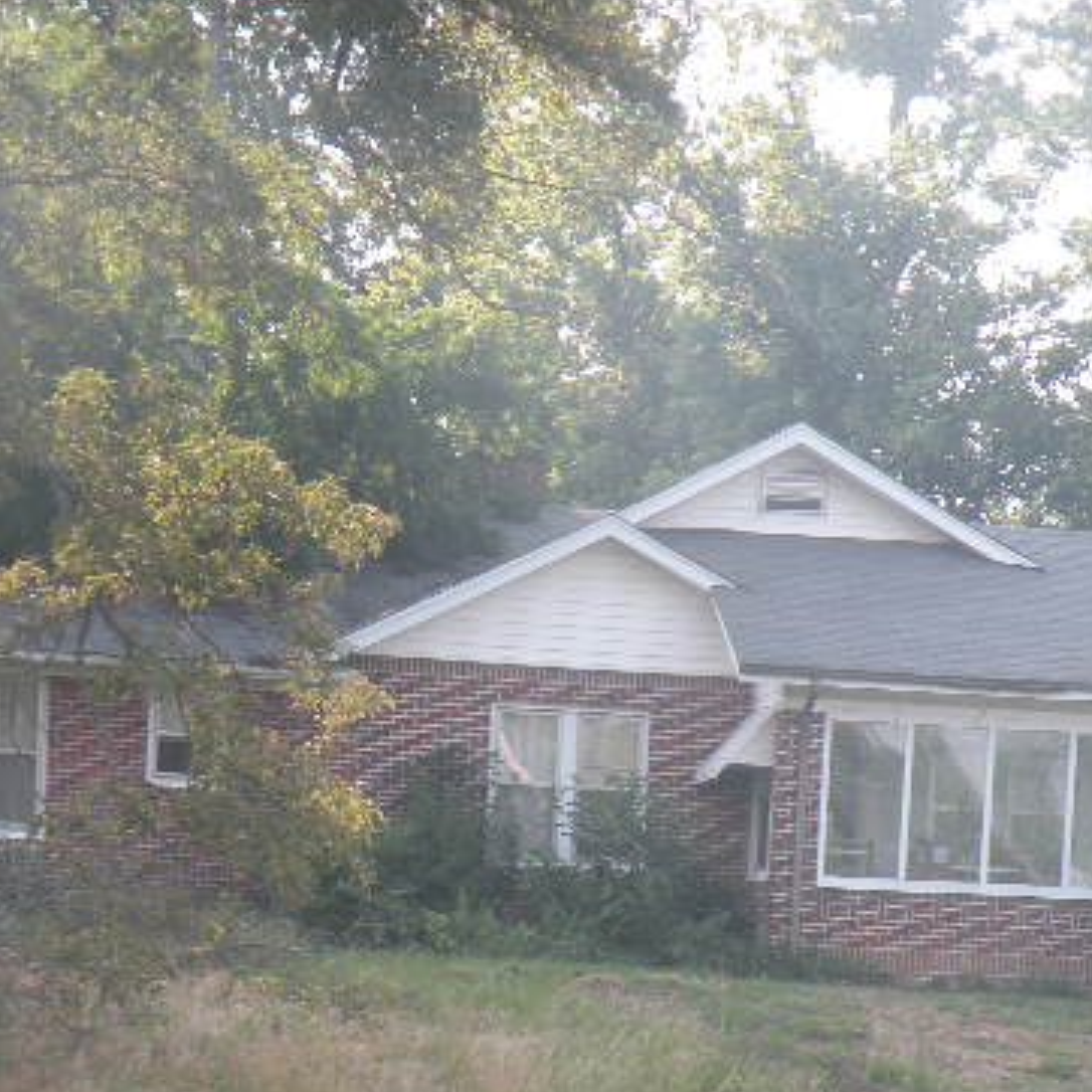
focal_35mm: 172
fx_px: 6139
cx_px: 480
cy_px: 718
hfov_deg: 10.2
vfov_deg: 10.2
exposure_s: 1/97.6
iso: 64
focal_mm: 19.4
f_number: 4
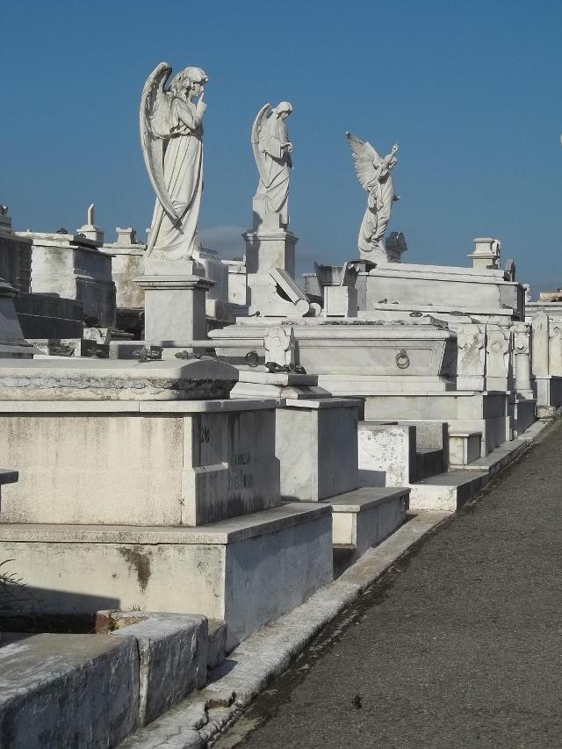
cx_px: 281
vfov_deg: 22.8
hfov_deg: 17.2
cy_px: 374
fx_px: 1861
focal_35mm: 86
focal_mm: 15.4
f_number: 10.7
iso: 64
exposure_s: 1/250
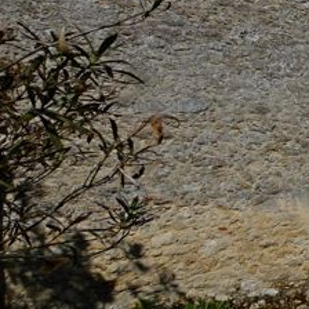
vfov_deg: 41.7
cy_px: 131
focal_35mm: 40
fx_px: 404
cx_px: 484
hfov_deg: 26.8
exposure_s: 1/320
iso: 100
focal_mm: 10
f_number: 9
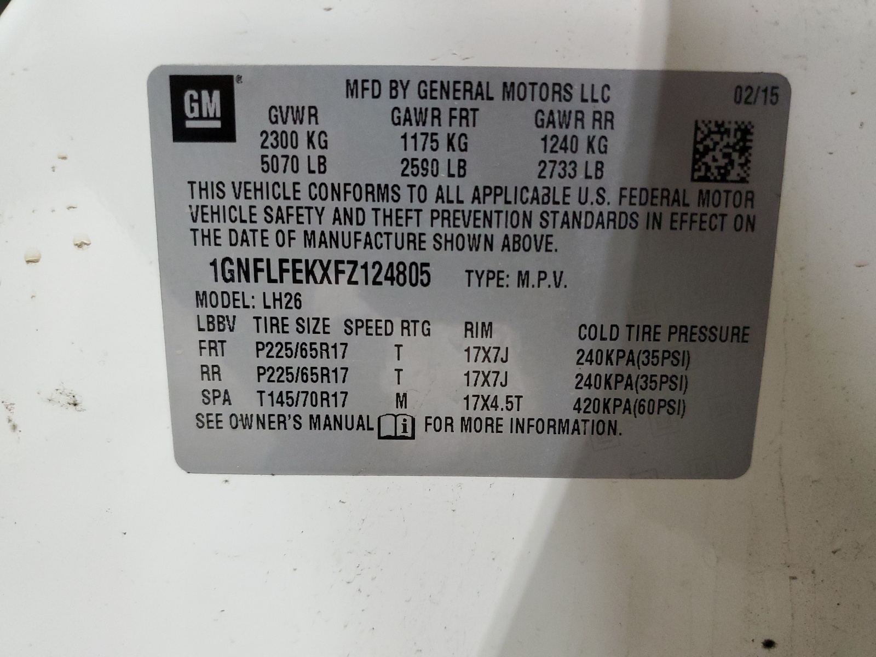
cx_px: 438
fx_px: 658
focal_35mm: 26
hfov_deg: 67.3
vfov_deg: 53.1
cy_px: 328
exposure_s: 1/60.2
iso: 293
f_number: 1.5
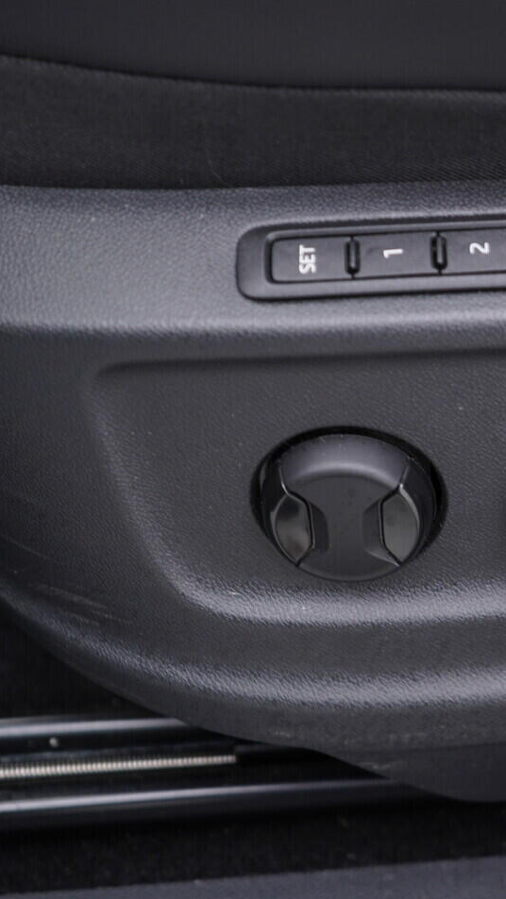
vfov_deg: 36.6
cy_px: 452
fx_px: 1360
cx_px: 522
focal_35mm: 57
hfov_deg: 20.3
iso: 160
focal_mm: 24
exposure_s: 1/40
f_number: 2.8
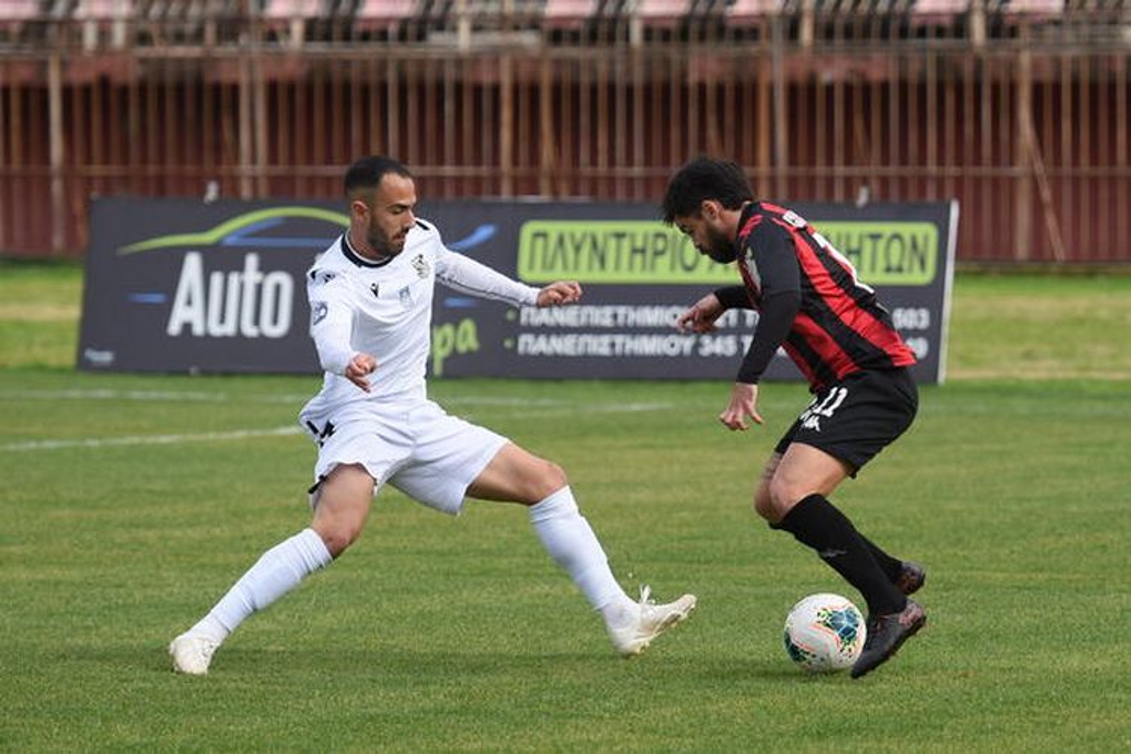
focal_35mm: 150
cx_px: 566
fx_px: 4712
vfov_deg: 9.1
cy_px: 377
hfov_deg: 13.7
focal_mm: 150
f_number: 3.2
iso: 320
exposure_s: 1/2000
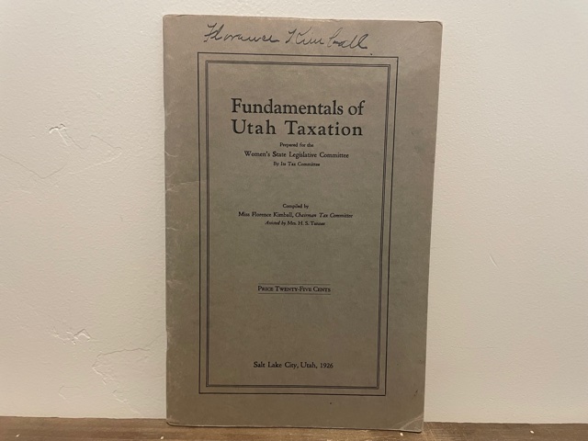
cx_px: 294
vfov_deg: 53.1
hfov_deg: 67.3
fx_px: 442
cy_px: 220
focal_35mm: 26
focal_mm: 4.2
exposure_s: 1/60
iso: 250
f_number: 1.6
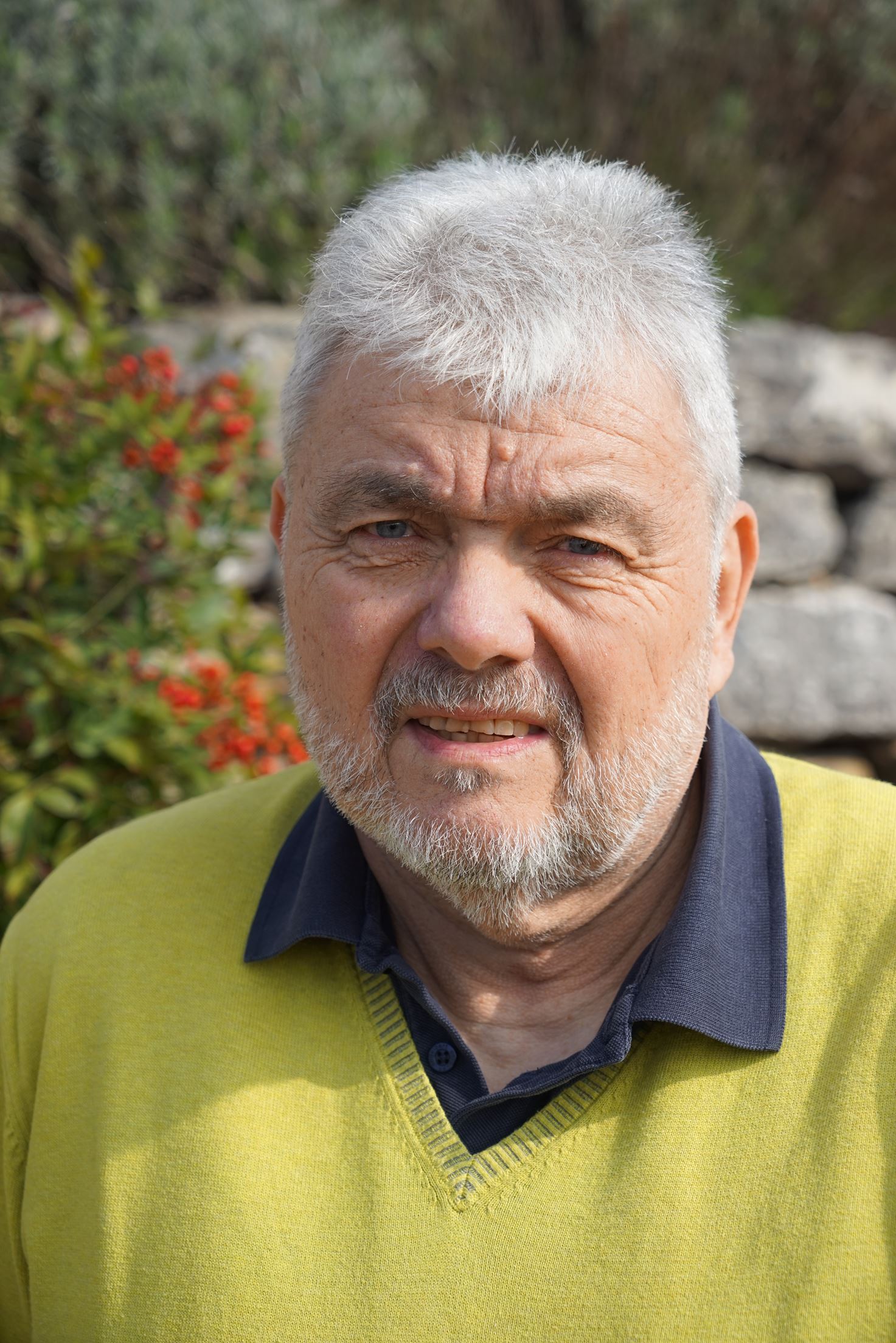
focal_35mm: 70
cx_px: 448
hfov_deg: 19.5
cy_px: 672
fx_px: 2611
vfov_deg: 28.8
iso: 100
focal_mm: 70
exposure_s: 1/500
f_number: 5.6
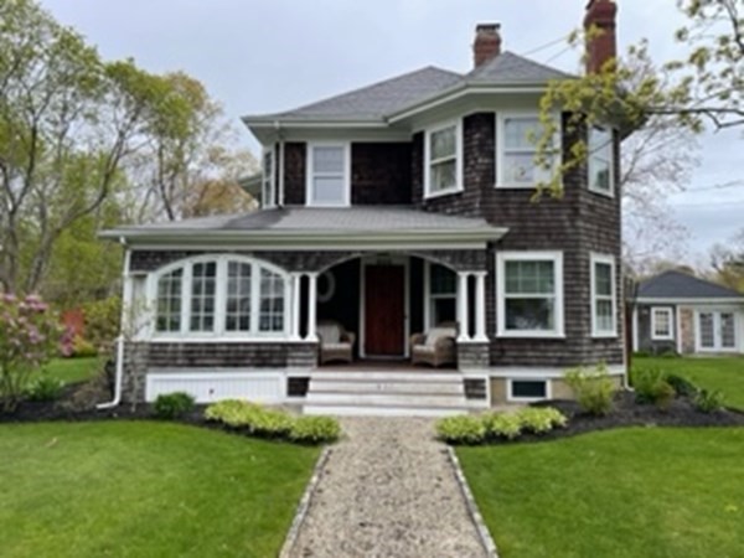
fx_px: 559
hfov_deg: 67.3
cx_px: 372
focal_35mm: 26
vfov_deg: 53.1
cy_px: 279
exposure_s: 1/2959
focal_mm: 4.2
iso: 32
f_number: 1.6
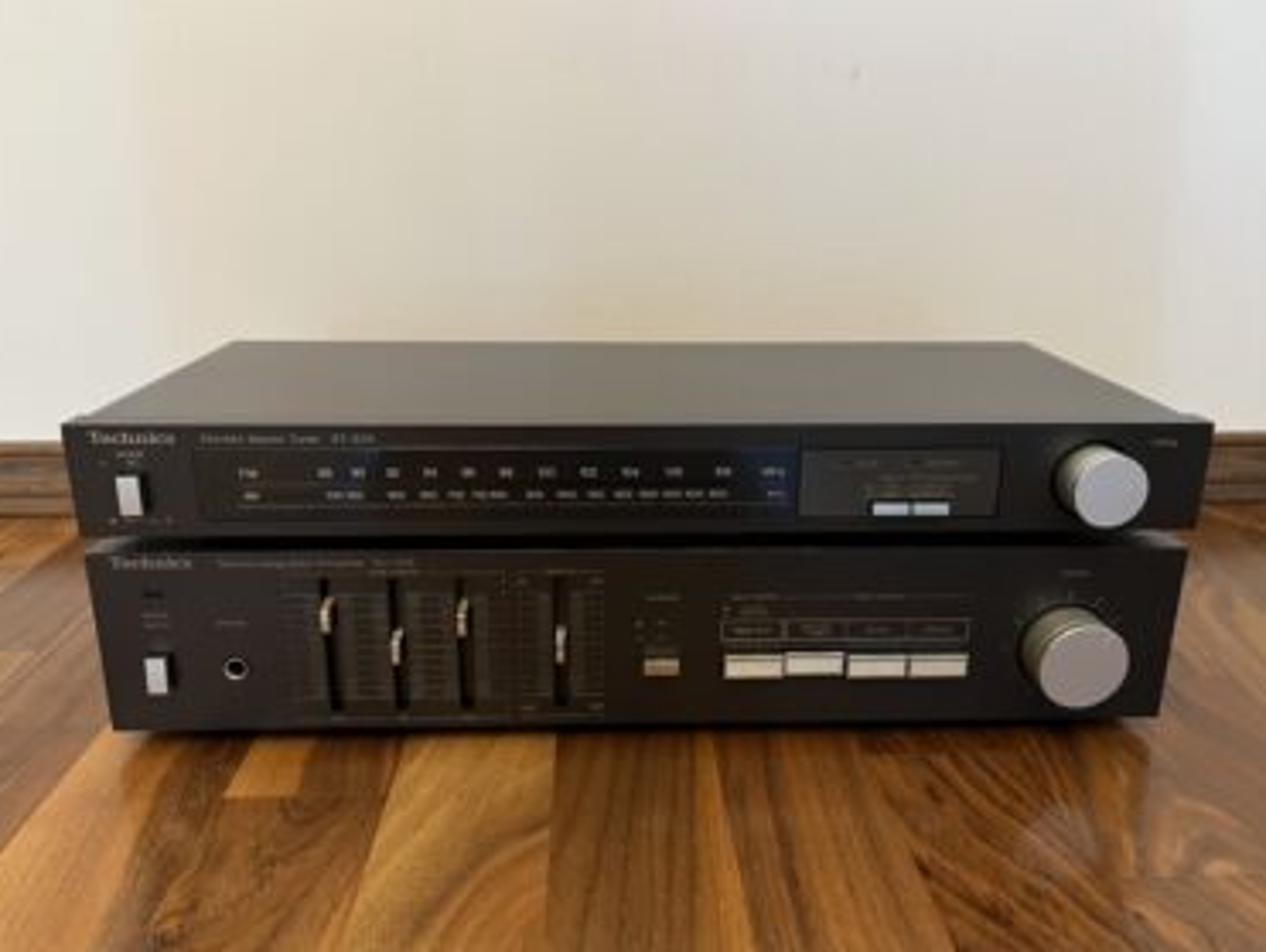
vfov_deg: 49.8
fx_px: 1025
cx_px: 659
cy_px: 508
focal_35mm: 28
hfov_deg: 63.4
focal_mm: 5.1
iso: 500
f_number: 1.6
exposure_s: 1/25
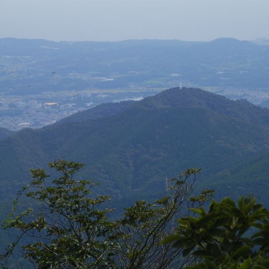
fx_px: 1389
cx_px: 125
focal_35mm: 158
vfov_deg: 11.1
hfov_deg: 11.1
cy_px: 139
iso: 80
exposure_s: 1/640
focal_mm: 20.9
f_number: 5.2
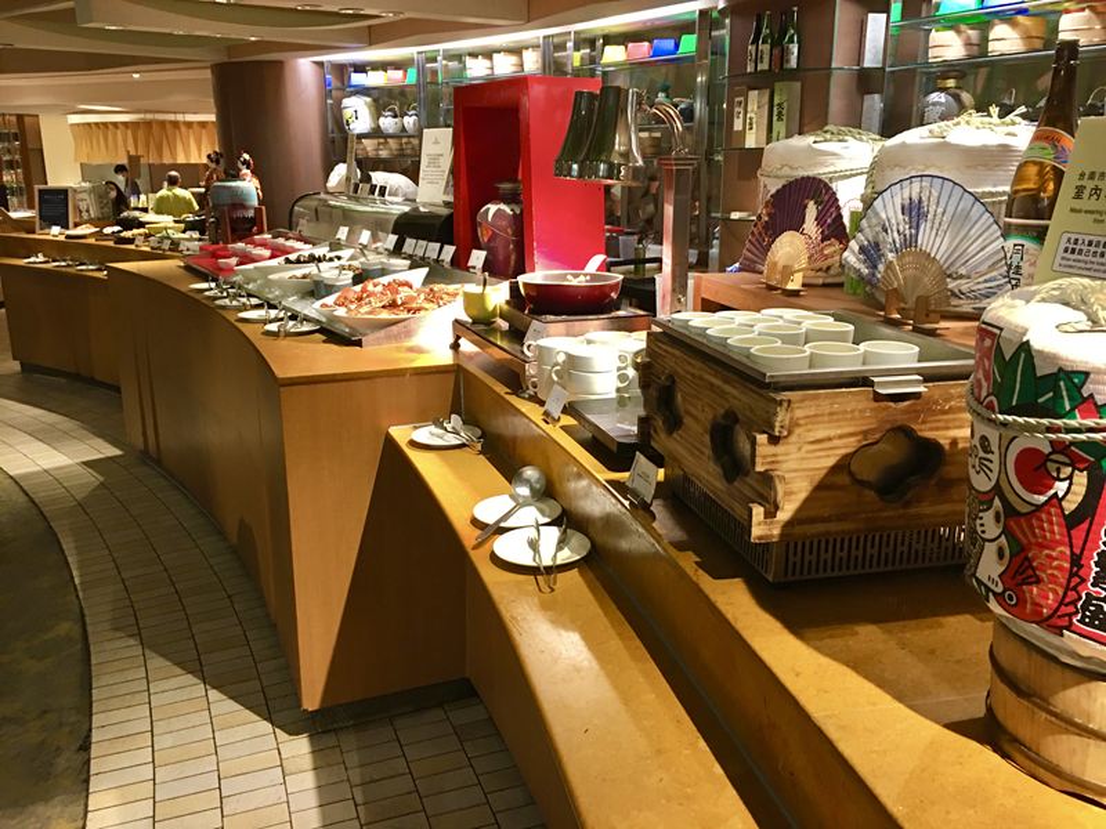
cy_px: 414
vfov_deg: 48.2
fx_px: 927
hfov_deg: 61.7
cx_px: 553
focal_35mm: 29
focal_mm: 4.15
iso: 80
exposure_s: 1/10
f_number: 2.2
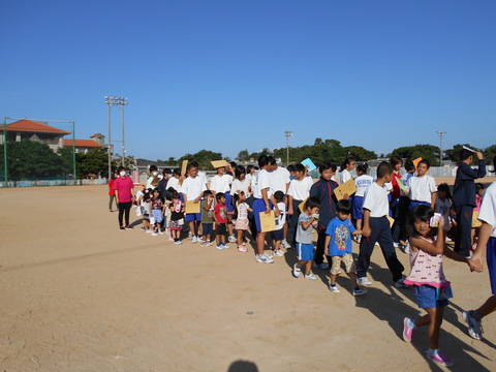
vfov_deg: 53.1
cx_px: 248
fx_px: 373
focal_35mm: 26
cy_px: 186
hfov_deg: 67.3
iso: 80
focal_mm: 4.6
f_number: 3.2
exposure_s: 1/2000
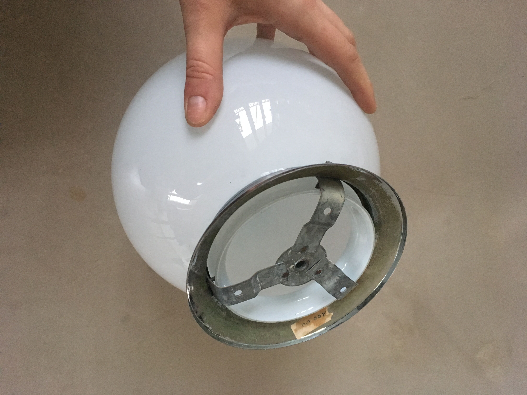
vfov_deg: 48.2
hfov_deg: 61.7
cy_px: 198
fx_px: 442
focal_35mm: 29
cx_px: 264
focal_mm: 4.15
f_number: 2.2
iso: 250
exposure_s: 1/25
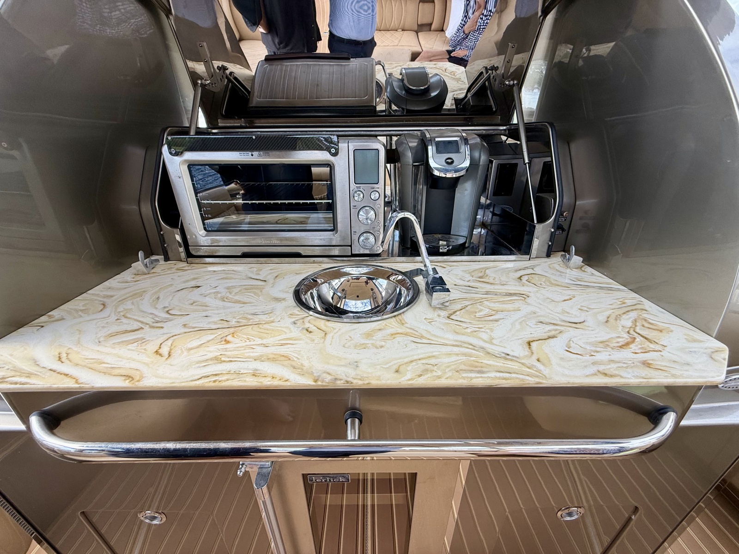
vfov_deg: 85.7
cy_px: 277
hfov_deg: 102.1
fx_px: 299
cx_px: 370
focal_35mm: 14
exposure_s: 1/346
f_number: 2.2
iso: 50
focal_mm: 2.22
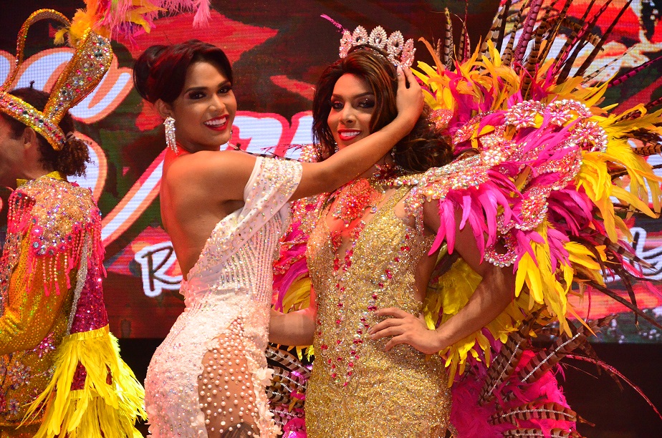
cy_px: 219
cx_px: 331
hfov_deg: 16.1
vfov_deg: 10.7
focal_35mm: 128
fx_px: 2340
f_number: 6.3
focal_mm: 85
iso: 4000
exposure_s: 1/250
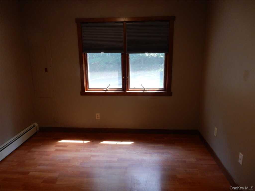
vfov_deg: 54.9
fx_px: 184
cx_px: 128
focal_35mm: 25
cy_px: 96
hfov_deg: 69.4
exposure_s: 1/30
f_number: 3.7
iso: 250
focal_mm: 4.5
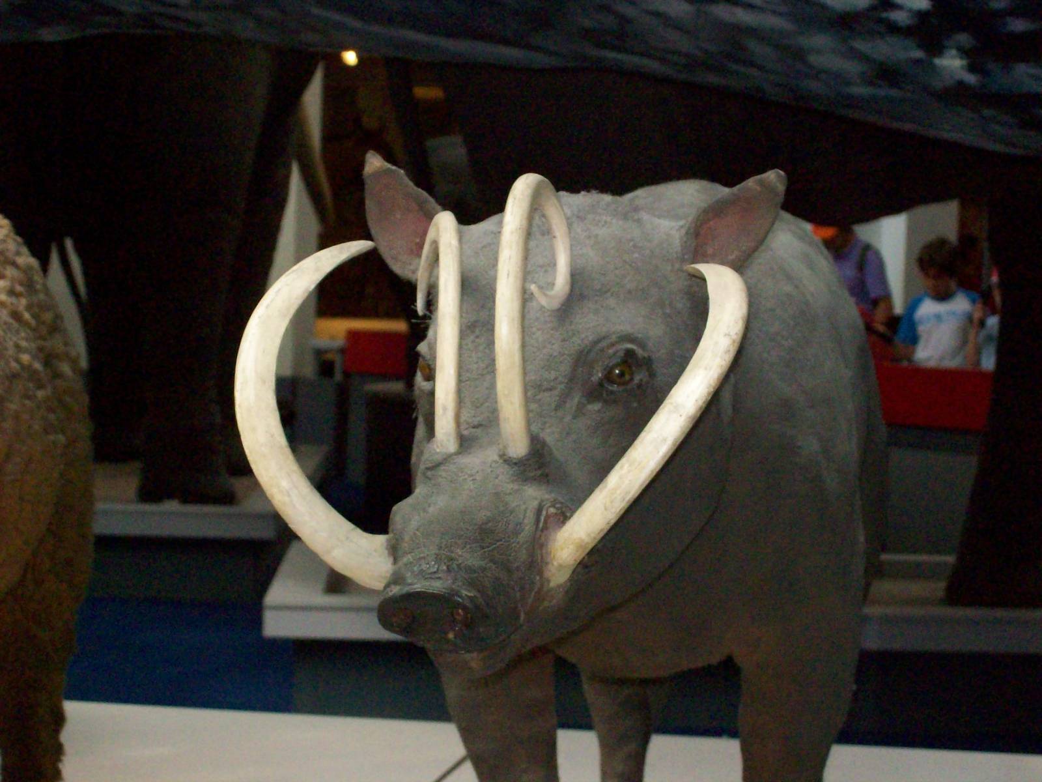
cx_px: 521
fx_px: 2619
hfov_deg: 22.5
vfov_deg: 17.0
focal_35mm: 87
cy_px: 391
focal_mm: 14.3
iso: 400
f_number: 4.3
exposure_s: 1/223
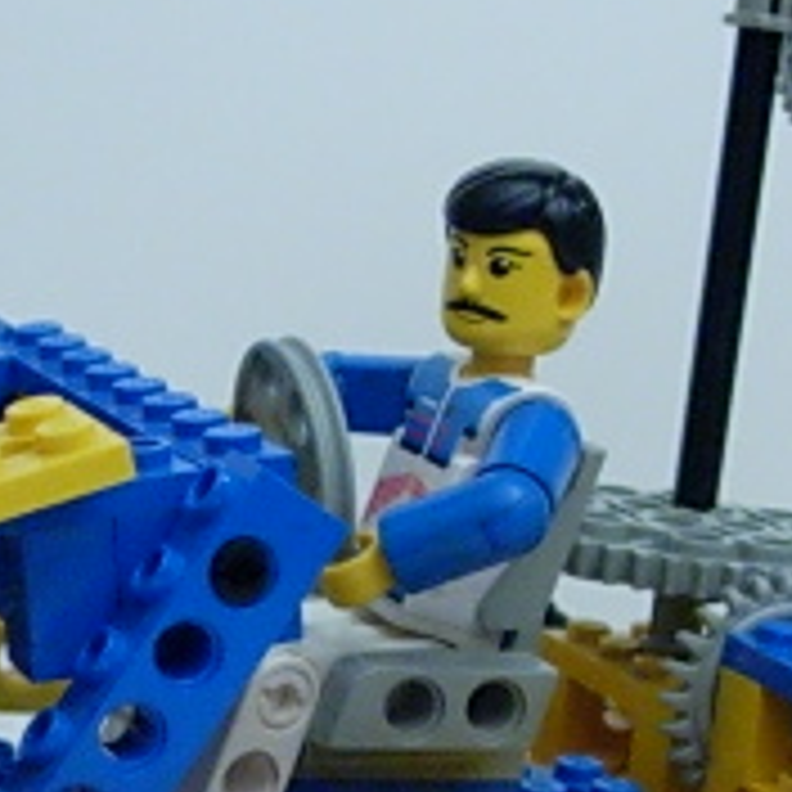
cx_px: 135
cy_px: 756
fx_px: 3158
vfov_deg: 14.1
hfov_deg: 14.2
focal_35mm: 122
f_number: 2.8
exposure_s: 1/140
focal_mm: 7.8
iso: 400
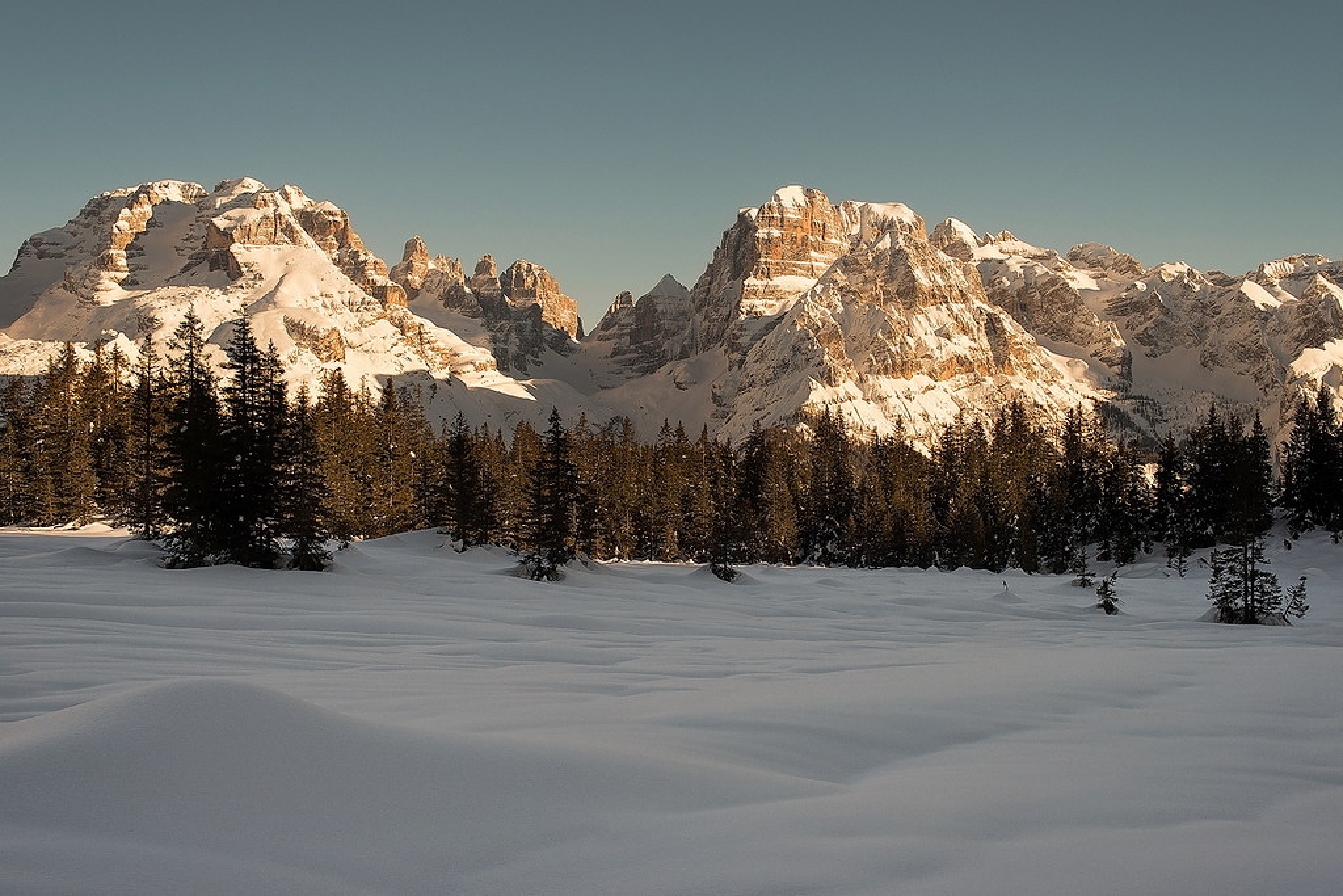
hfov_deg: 41.1
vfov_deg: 28.1
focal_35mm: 48
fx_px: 1791
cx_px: 672
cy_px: 448
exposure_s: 1/400
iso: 200
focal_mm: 48
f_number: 11
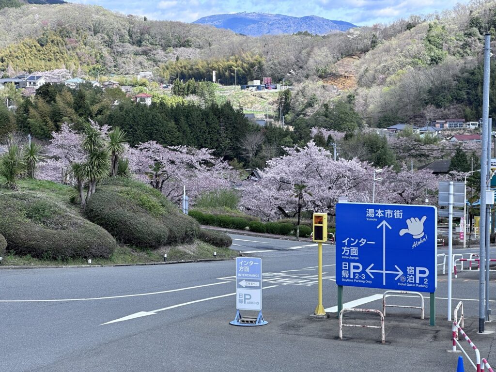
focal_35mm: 77
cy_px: 186
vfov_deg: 19.1
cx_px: 248
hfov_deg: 25.3
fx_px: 1103
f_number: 2.8
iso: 32
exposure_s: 1/242
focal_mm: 9
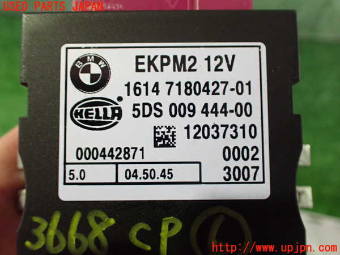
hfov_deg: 60.0
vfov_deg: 46.8
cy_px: 128
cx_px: 170
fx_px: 295
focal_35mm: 30
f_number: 2.3
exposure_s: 1/30
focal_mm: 5.4
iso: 800
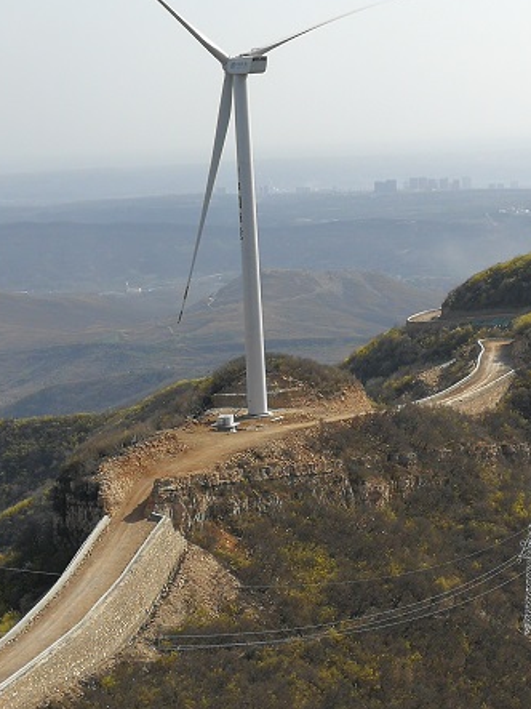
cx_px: 360
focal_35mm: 84
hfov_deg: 17.5
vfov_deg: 23.3
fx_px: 1719
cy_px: 355
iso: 50
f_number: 1.8
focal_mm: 3.95
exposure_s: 1/1727
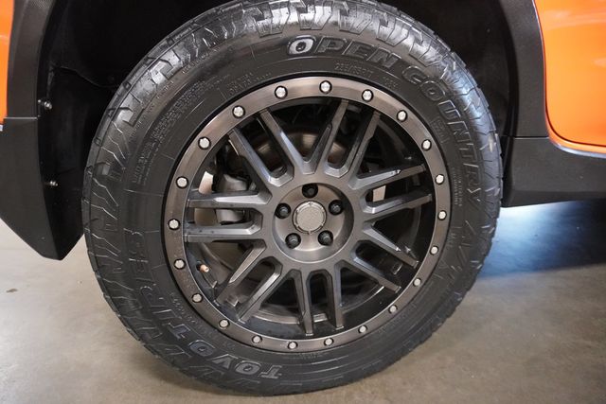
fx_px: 404
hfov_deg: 73.7
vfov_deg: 53.2
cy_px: 202
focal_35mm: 24
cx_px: 303
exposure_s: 1/50
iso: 6400
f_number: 3.5
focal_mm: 16
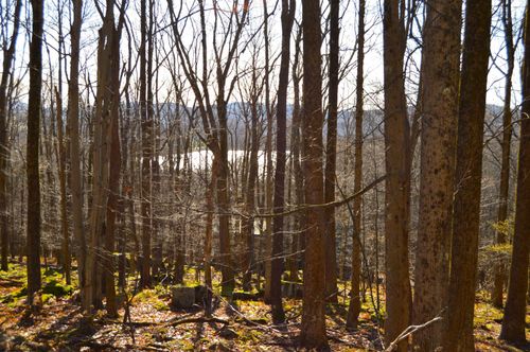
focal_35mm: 39
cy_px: 176
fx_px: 573
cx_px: 265
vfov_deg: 34.1
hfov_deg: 49.6
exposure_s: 1/200
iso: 100
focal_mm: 26
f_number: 5.6
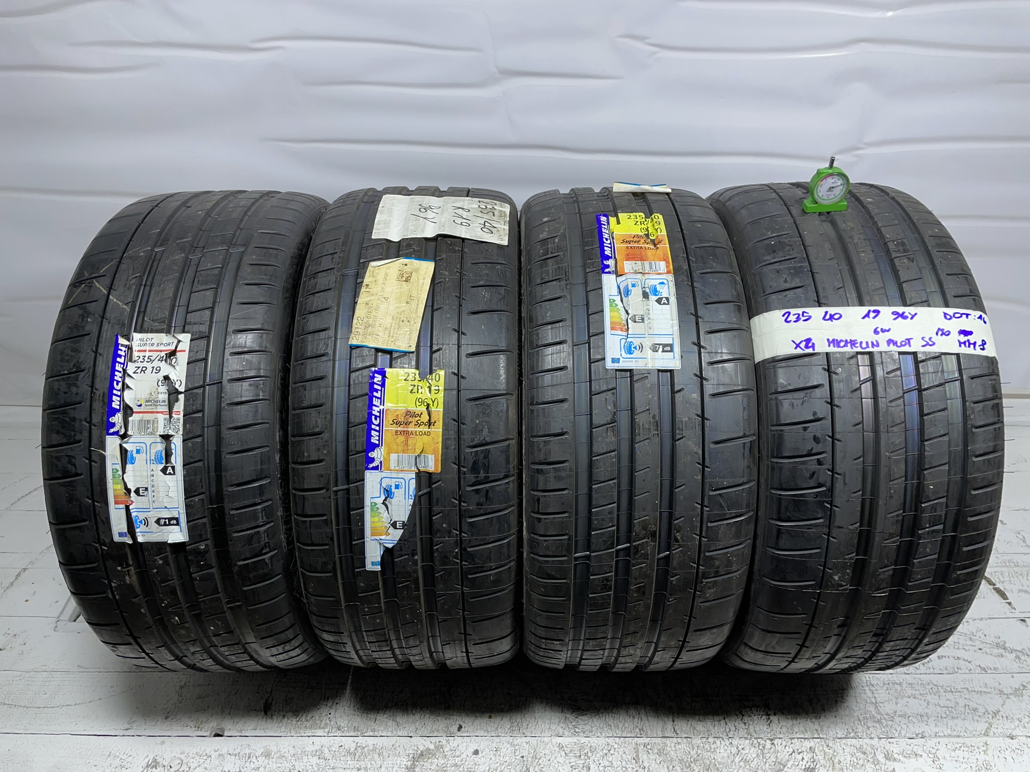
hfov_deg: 67.3
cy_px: 386
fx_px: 774
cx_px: 515
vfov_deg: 53.1
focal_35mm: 26
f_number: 1.6
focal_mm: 4.2
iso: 32
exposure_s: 1/123
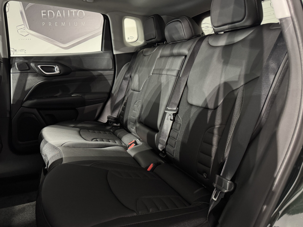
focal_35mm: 24
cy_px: 114
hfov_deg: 71.6
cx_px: 152
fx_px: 210
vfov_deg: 56.8
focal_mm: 6.76
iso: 400
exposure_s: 1/60
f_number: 1.78
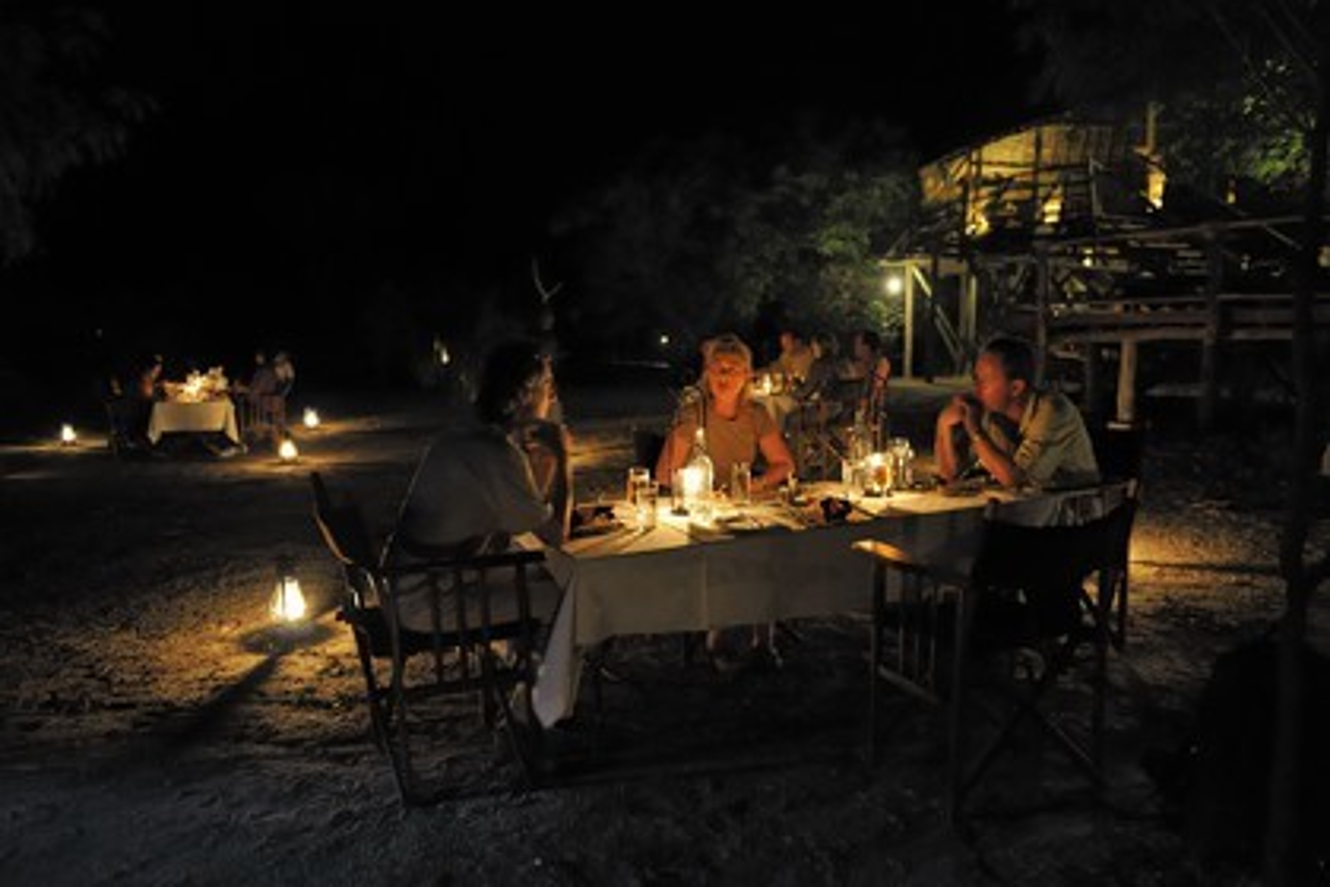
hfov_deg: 63.7
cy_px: 444
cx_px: 665
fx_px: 1071
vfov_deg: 45.0
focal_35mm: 29
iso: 1600
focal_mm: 29
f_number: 2.8
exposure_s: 1/6
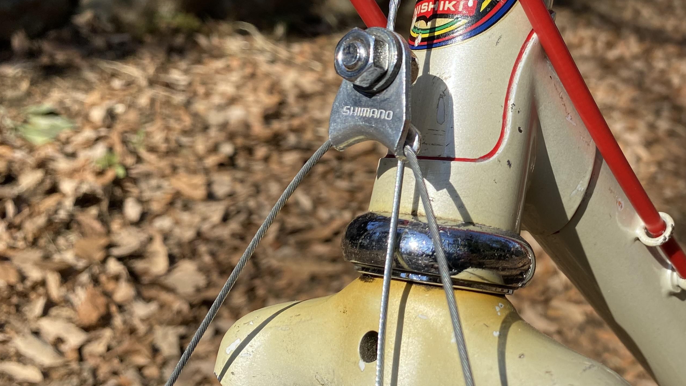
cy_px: 139
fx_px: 819
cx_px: 543
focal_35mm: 45
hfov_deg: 43.5
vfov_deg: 26.4
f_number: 1.8
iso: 32
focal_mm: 4.25
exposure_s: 1/1996
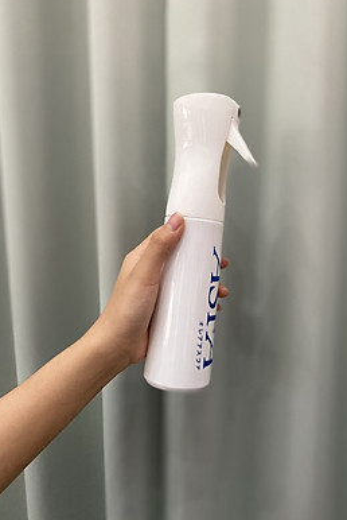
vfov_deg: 65.4
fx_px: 404
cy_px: 261
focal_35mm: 28
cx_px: 190
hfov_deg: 46.4
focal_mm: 4.25
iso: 320
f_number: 1.8
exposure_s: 1/50
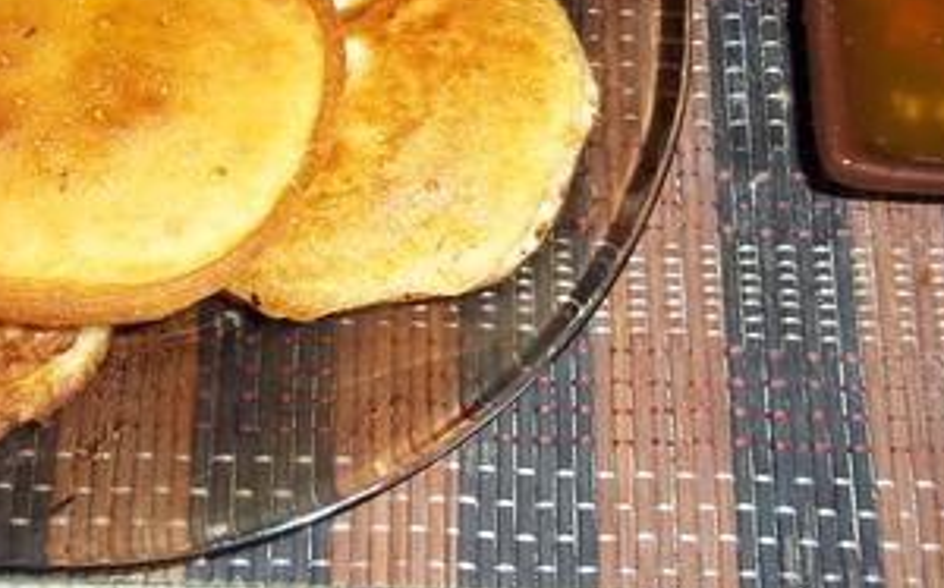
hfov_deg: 29.1
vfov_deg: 18.4
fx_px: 1800
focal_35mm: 70
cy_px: 96
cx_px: 296
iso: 80
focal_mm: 6.5
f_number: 3.1
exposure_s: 1/30
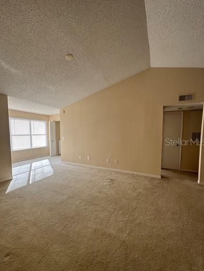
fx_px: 118
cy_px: 142
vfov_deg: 98.1
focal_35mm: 15
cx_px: 99
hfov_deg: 81.7
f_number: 2.2
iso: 40
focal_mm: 2.22
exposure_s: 1/162
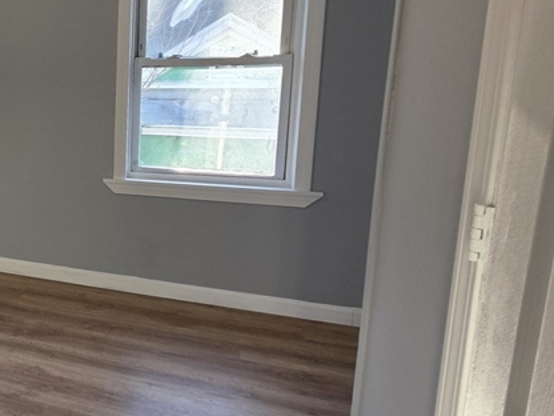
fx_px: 512
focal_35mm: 32
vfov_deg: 43.5
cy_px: 139
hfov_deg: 39.9
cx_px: -116
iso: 64
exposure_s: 1/120
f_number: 1.9
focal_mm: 2.2
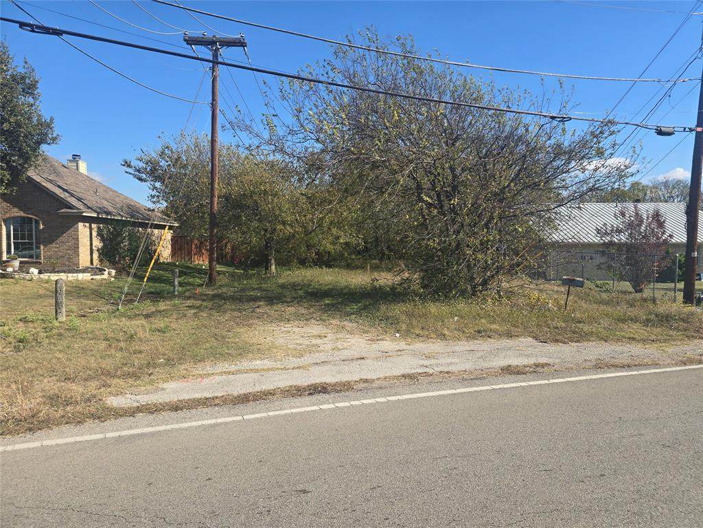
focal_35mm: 23
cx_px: 352
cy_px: 264
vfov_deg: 58.9
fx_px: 467
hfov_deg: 73.9
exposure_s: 1/681
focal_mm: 6.3
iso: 12
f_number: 1.7
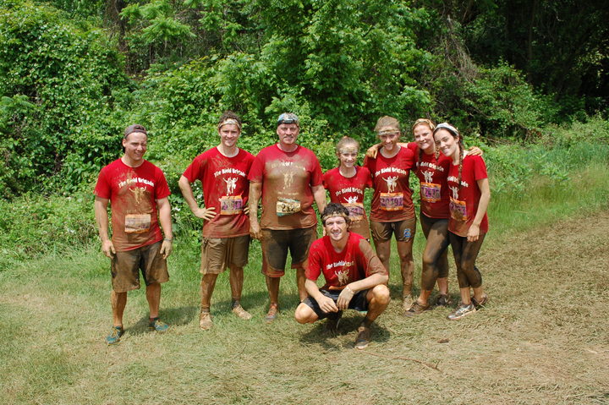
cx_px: 304
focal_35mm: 33
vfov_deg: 39.9
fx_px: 558
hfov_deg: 57.3
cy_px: 202
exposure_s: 1/320
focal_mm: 22
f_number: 9
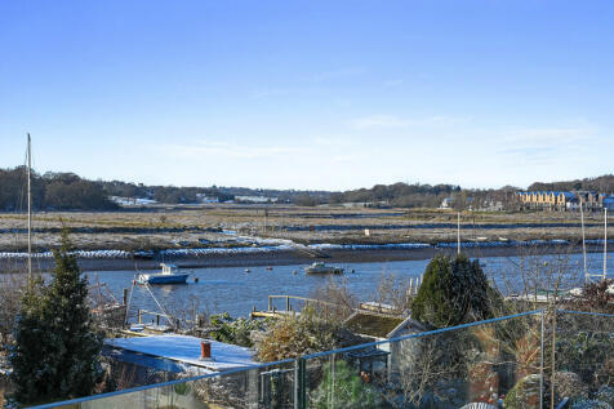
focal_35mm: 50
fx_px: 852
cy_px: 204
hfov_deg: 39.6
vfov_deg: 27.0
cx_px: 307
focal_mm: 50
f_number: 16
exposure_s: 1/200
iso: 500
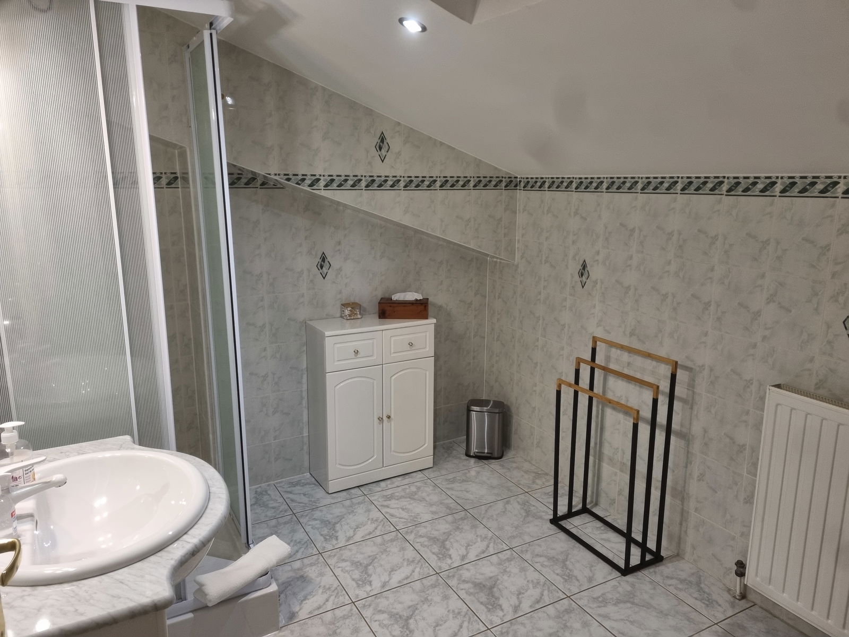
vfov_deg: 53.1
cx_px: 424
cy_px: 318
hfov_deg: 67.3
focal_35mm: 26
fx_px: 638
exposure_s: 1/100
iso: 200
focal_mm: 5.4
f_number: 1.8
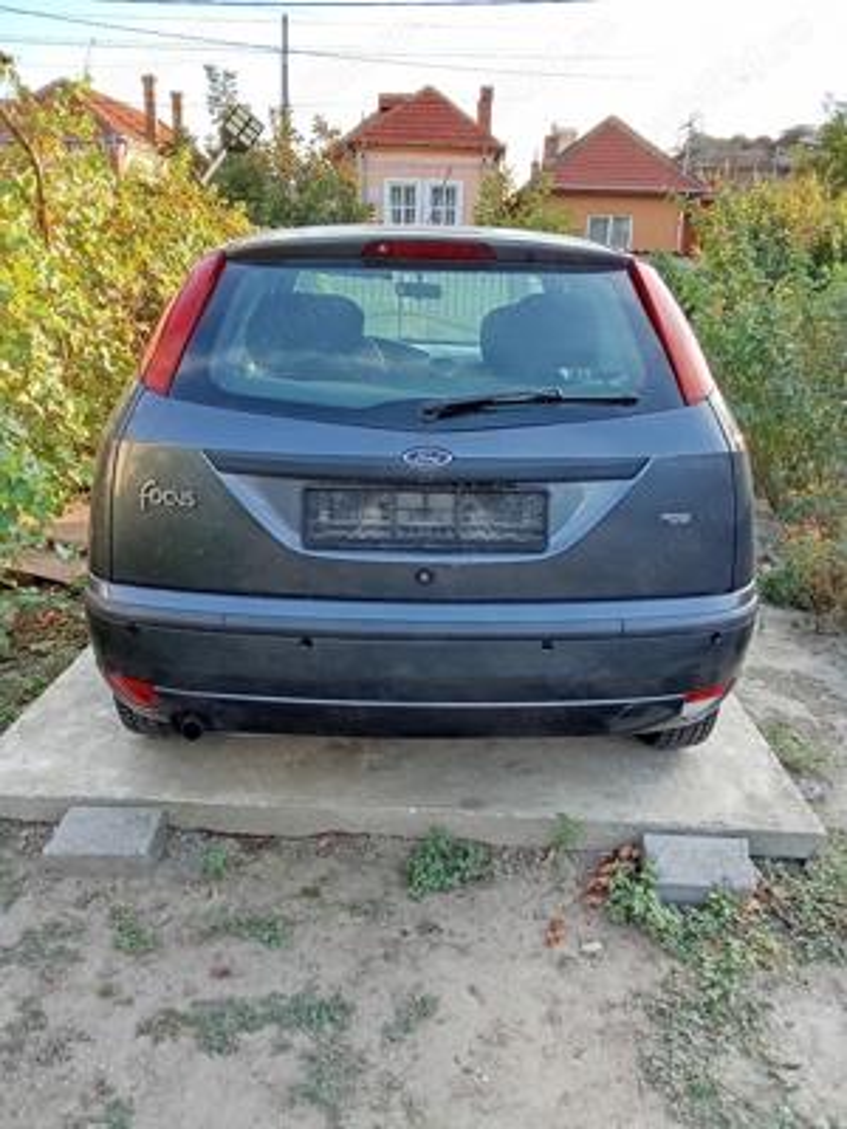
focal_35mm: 28
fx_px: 913
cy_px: 564
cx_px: 424
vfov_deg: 63.4
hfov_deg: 49.7
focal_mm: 2.78
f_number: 2
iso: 125
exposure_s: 1/100
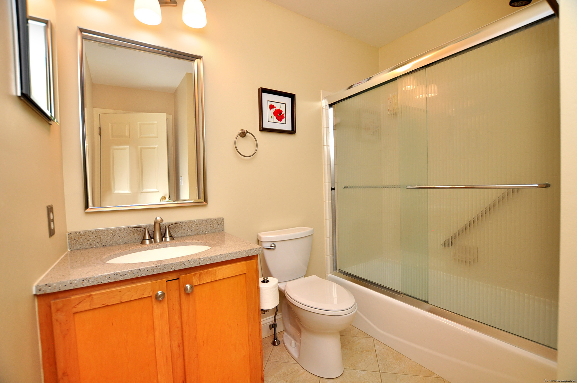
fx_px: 240
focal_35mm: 15
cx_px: 288
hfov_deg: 100.5
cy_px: 192
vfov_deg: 77.2
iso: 250
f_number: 4.5
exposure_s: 1/125
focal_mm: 10
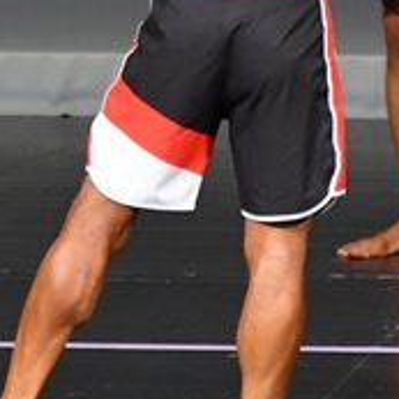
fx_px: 15649
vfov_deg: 1.5
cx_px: 229
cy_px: 23
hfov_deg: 1.5
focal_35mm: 1200
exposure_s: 1/400
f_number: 5.6
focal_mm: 210
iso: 4000
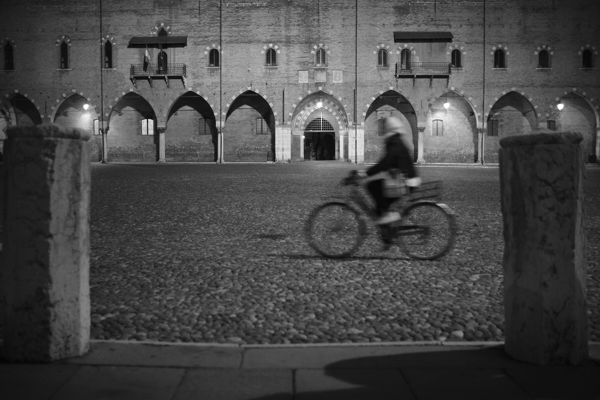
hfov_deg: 54.4
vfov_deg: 37.9
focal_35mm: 35
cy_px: 200
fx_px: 583
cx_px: 300
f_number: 1.4
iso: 1000
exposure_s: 1/30
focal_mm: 23
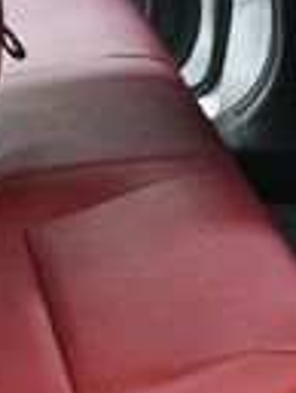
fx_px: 1844
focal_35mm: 162
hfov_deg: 9.2
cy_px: -49
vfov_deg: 12.0
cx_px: 76
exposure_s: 1/80
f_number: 3.8
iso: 3200
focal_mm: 23
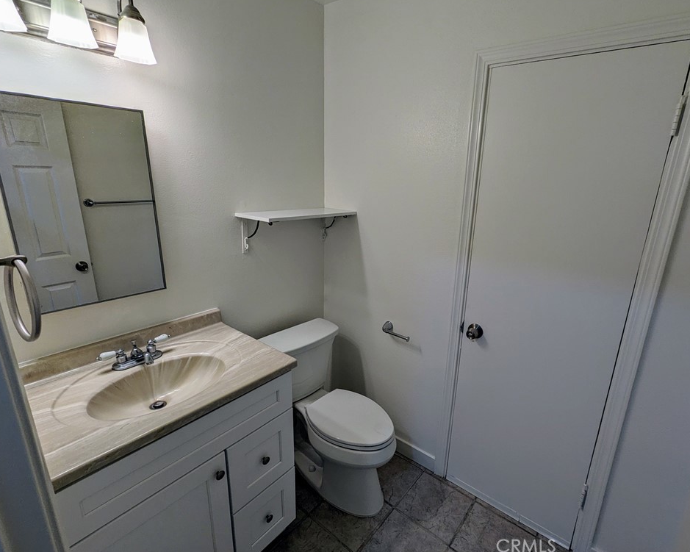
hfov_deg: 89.6
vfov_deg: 77.0
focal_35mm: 17
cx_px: 365
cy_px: 274
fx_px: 347
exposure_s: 1/120
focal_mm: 2.35
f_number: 2.2
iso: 67
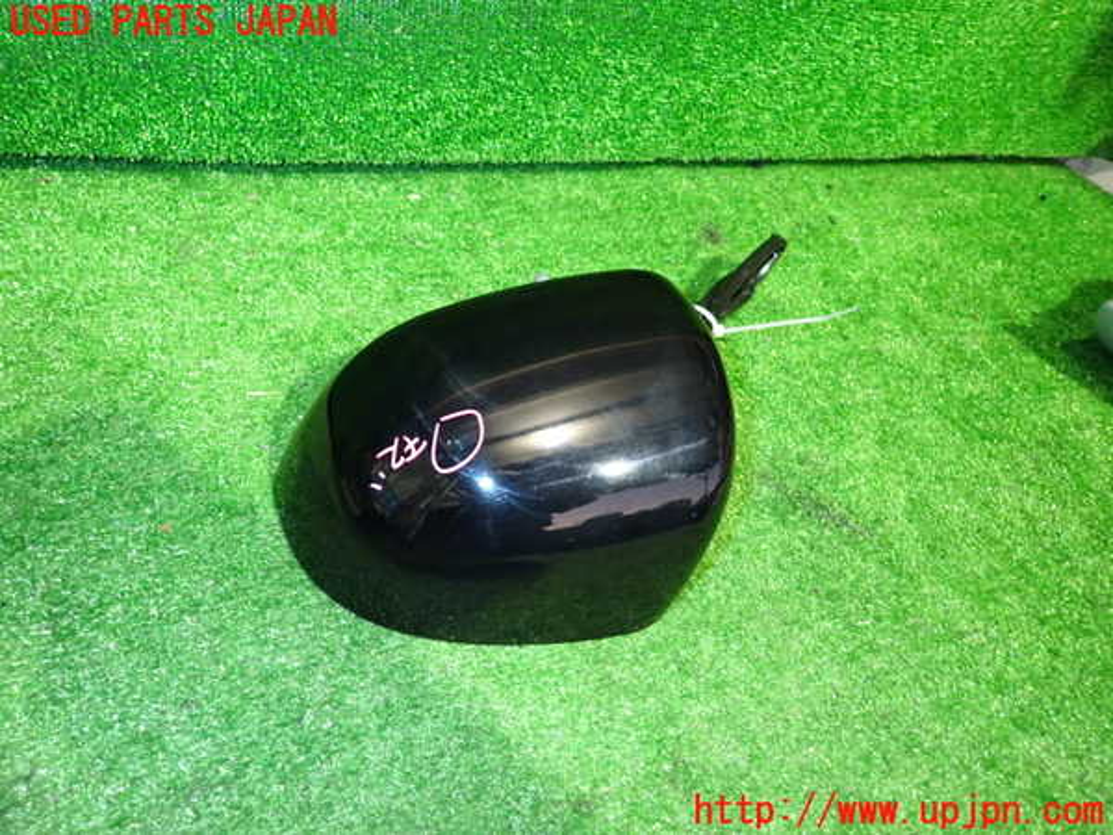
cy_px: 418
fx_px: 804
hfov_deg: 69.4
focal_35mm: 25
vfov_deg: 54.9
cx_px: 556
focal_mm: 4.5
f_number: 2
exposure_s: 1/30
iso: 800
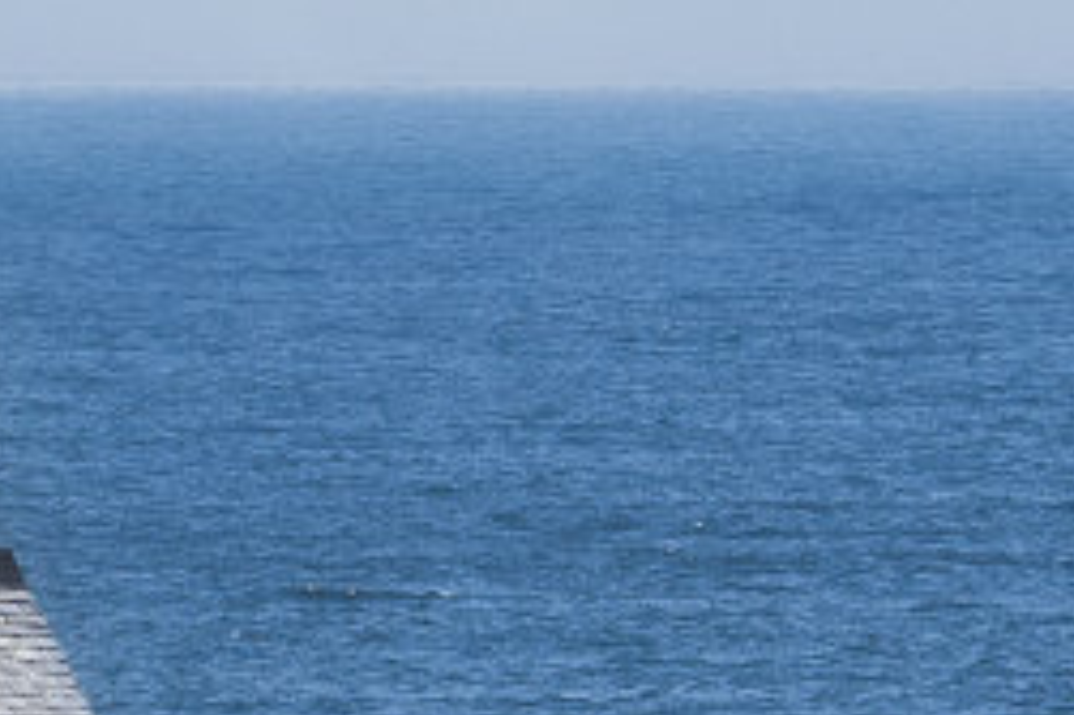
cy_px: -751
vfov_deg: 1.3
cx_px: 629
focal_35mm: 1082
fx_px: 32257
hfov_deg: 1.9
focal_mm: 170
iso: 200
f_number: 16
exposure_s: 1/200
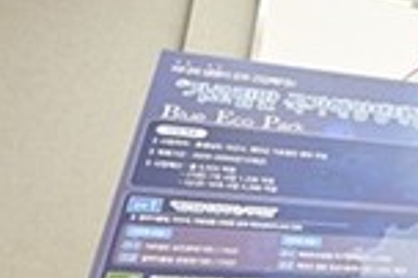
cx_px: 795
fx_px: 777
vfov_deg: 20.1
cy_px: 220
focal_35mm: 67
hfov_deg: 19.8
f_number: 6.3
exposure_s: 1/250
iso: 2000
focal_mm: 17
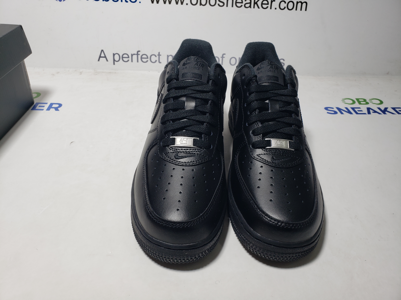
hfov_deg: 67.3
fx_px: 301
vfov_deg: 53.1
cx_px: 200
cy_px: 150
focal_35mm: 26
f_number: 2.4
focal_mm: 4.3
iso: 50
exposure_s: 1/168
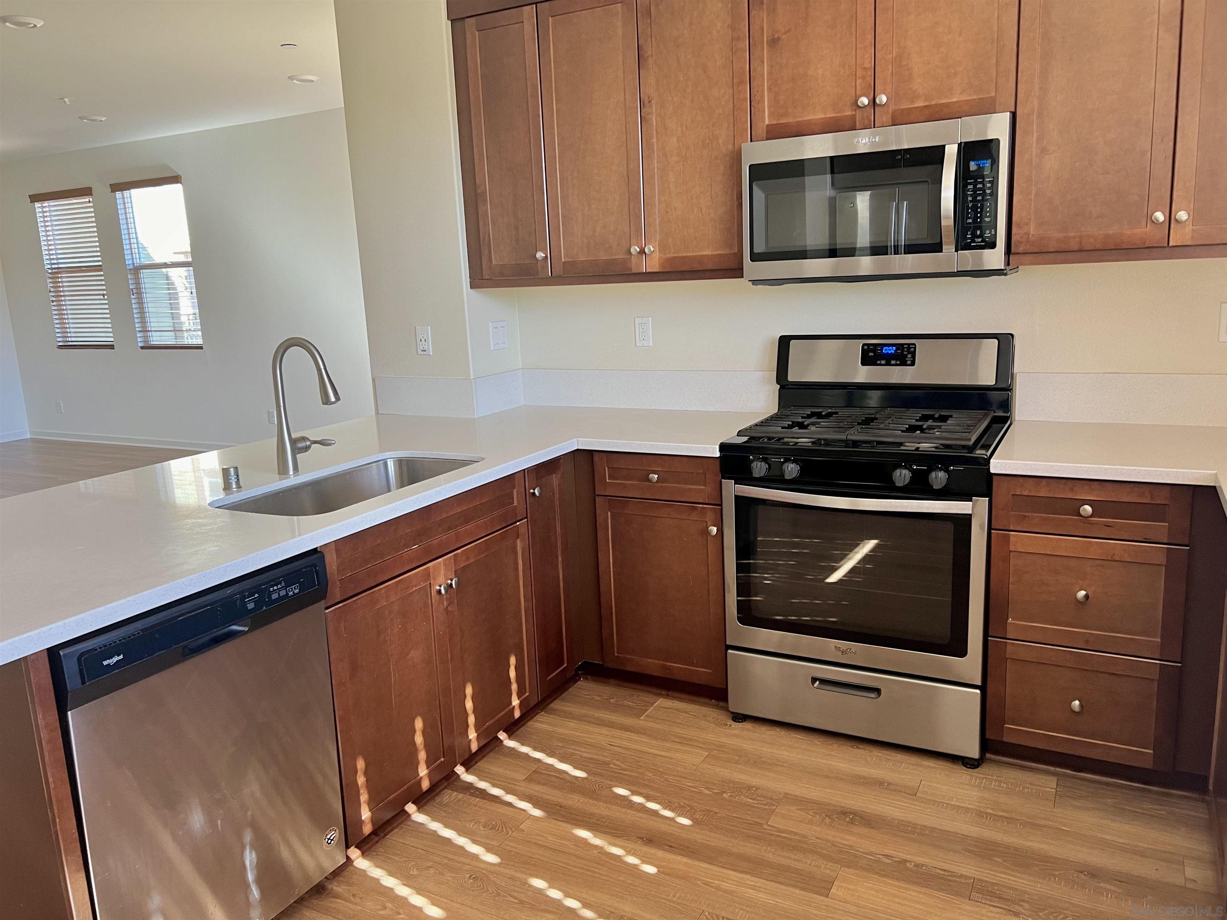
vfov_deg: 53.1
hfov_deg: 67.3
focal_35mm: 26
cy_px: 460
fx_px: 922
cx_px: 614
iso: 80
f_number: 1.5
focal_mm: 5.7
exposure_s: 1/60
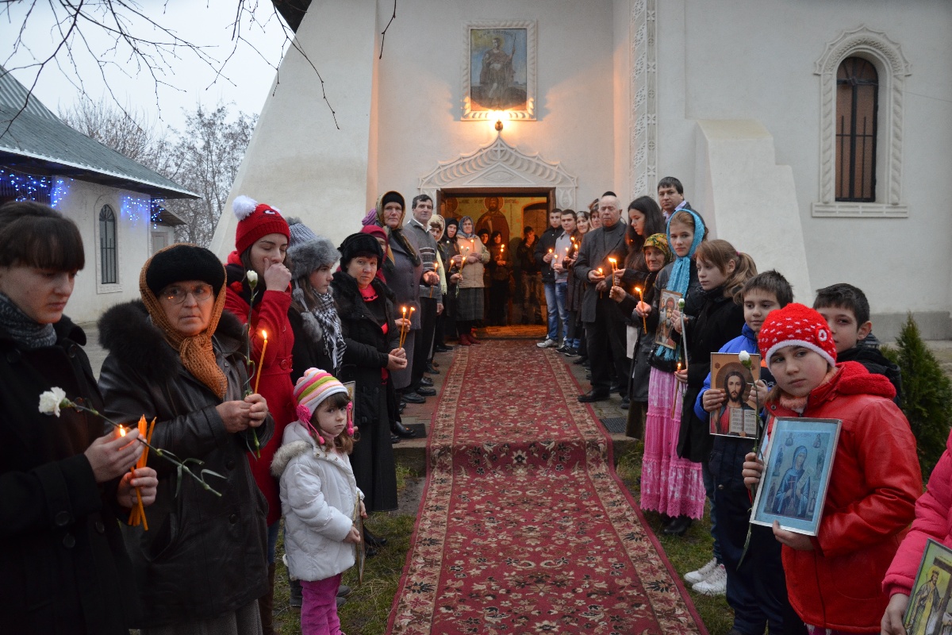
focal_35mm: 27
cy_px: 318
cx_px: 476
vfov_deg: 47.9
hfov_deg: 67.4
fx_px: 714
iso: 800
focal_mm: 18
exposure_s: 1/40
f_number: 3.5
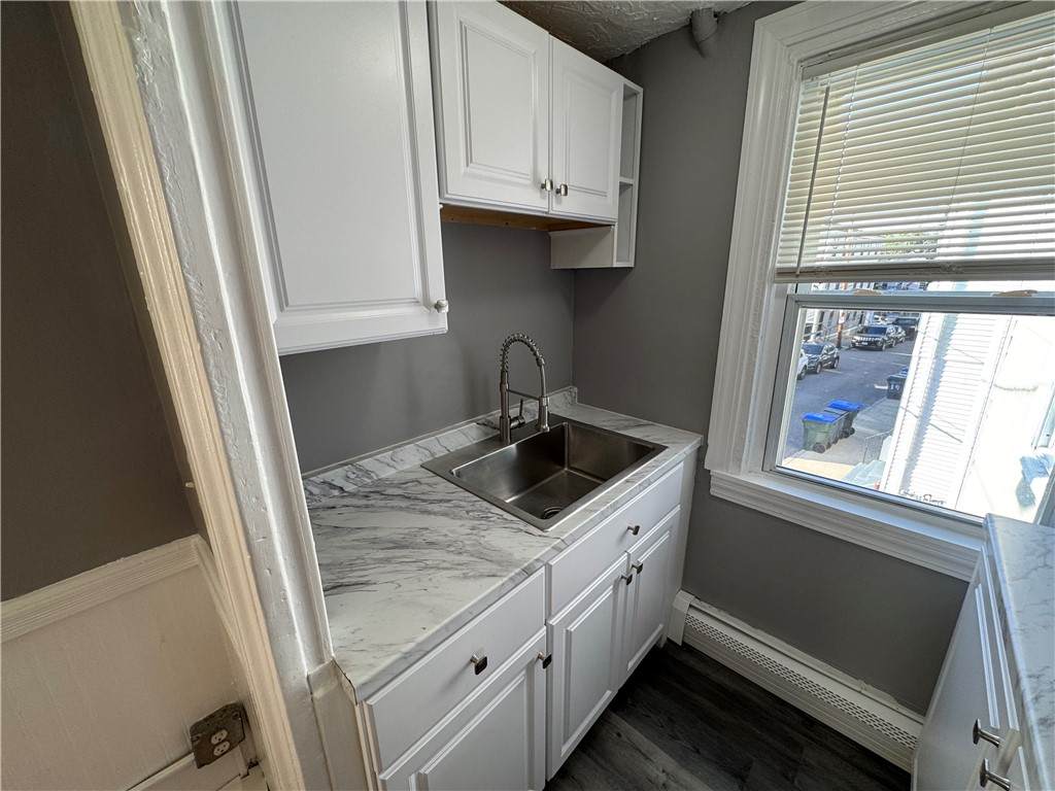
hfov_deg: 102.1
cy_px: 396
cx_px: 528
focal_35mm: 14
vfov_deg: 85.7
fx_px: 427
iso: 100
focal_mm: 2.22
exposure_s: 1/120
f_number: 2.2
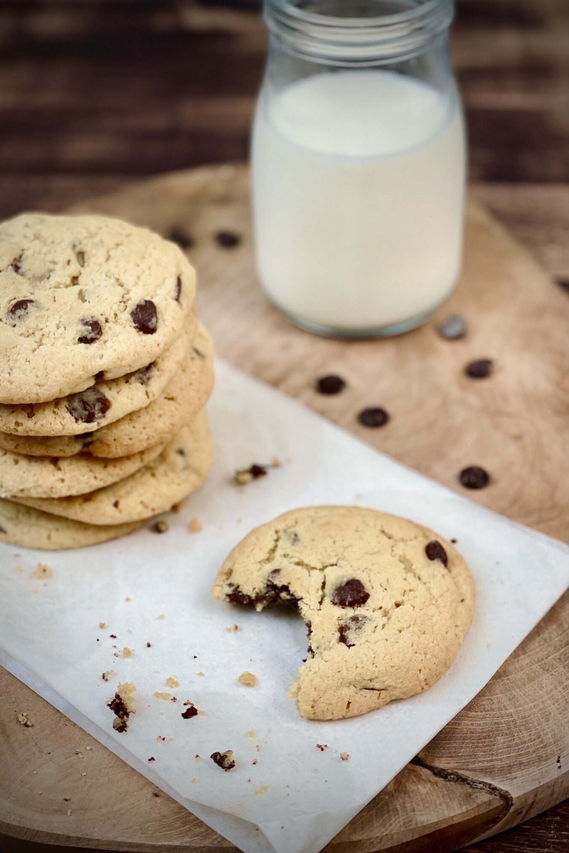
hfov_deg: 24.6
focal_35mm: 55
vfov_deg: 36.2
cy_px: 425
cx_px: 304
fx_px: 1304
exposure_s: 1/142
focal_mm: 6
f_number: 2
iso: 25
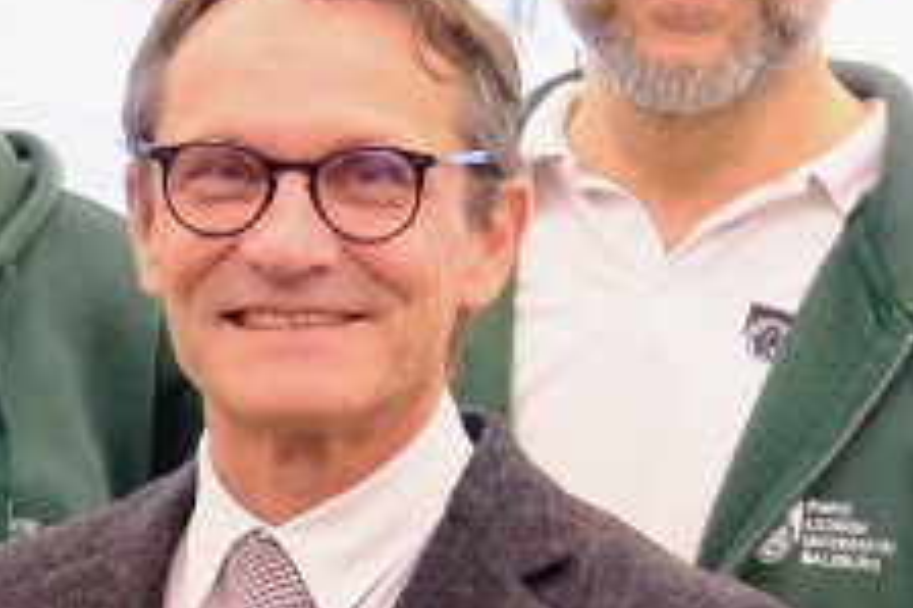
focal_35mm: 357
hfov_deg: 5.7
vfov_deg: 3.8
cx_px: -375
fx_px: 9047
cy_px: 853
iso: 3200
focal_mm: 30.2
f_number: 2.8
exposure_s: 1/140
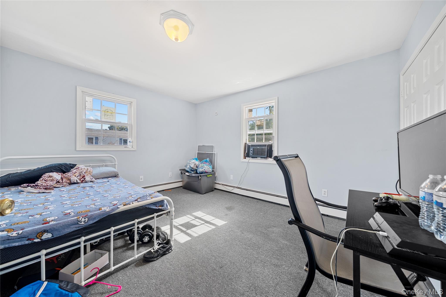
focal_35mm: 12
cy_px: 148
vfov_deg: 90.0
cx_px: 223
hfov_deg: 112.6
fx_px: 149
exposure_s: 2.5
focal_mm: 12
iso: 100
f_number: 8
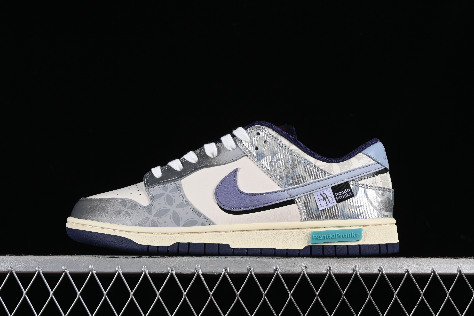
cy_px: 158
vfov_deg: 18.2
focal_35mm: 75
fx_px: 987
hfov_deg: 27.0
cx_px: 237
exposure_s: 1/80
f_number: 8
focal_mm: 50
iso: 160
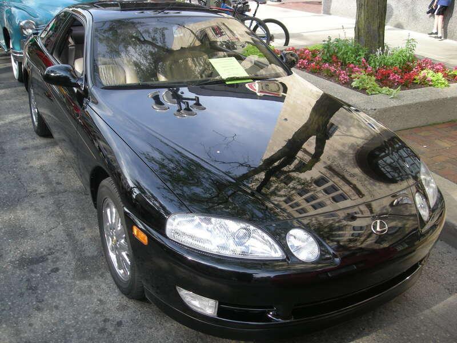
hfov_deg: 52.6
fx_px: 462
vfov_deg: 40.7
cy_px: 172
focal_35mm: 35
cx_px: 228
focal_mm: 5.7
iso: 50
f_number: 2.8
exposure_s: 1/150
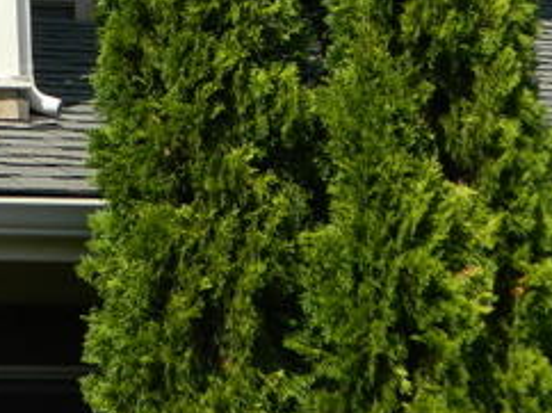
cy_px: -249
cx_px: -267
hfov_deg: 7.0
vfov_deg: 5.3
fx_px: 4429
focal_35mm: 278
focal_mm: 15.1
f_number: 4.2
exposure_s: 1/400
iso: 80
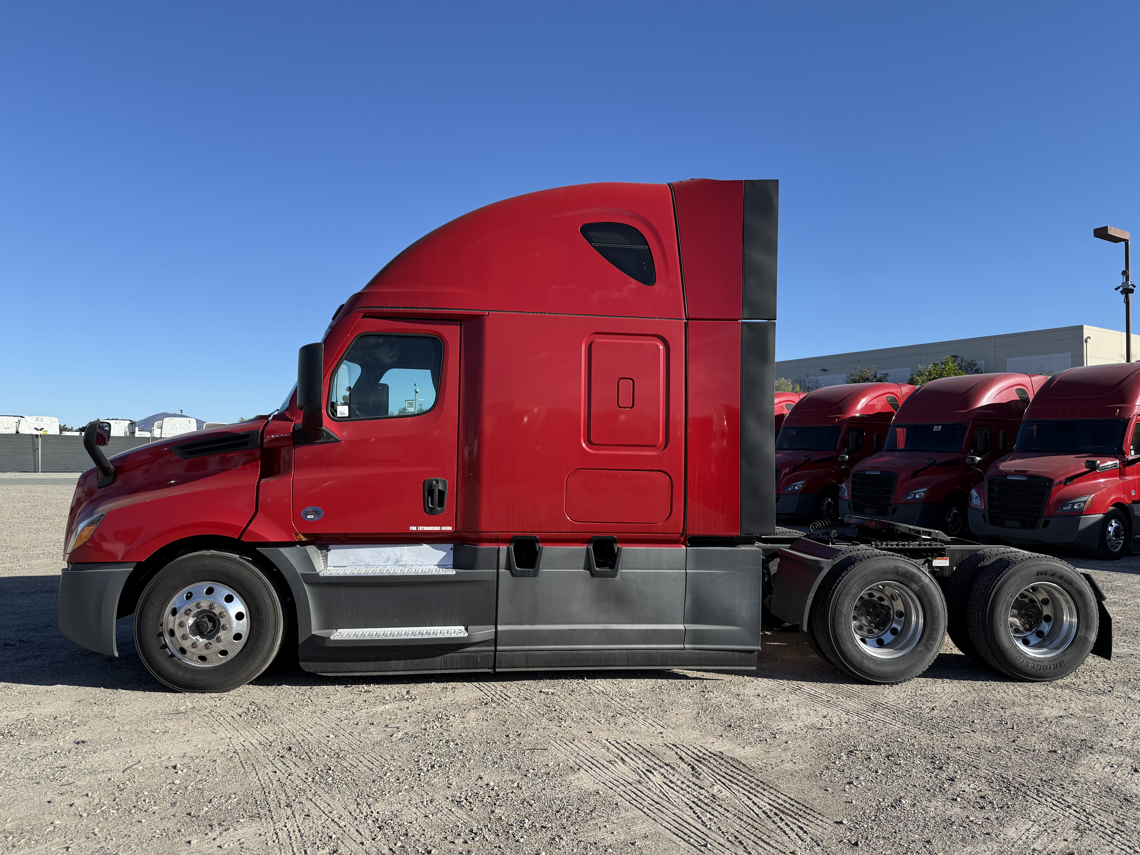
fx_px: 790
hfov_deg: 71.6
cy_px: 428
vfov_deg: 56.8
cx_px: 570
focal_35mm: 24
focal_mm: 6.76
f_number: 1.78
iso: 80
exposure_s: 1/3279
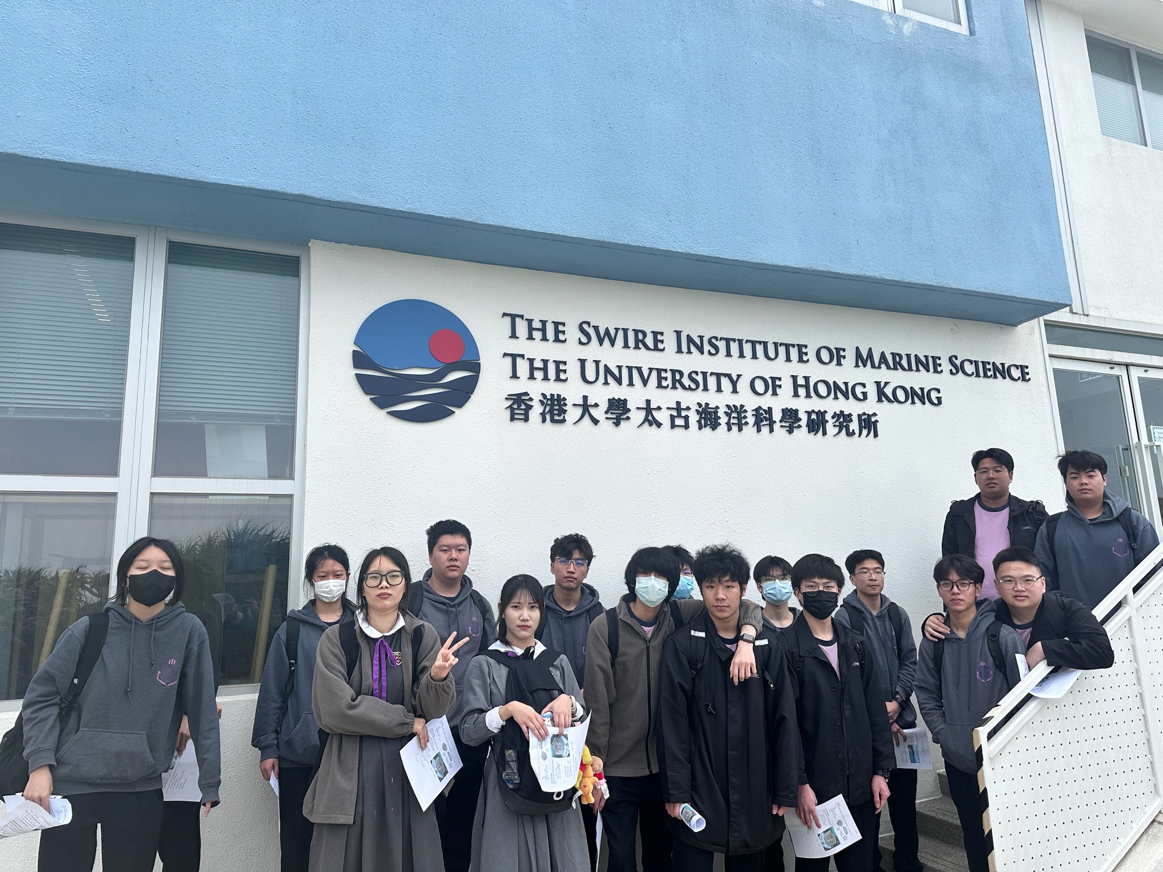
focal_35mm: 24
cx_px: 582
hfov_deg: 71.6
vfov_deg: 56.8
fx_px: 806
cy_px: 436
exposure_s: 1/1393
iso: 80
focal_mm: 6.86
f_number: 1.78
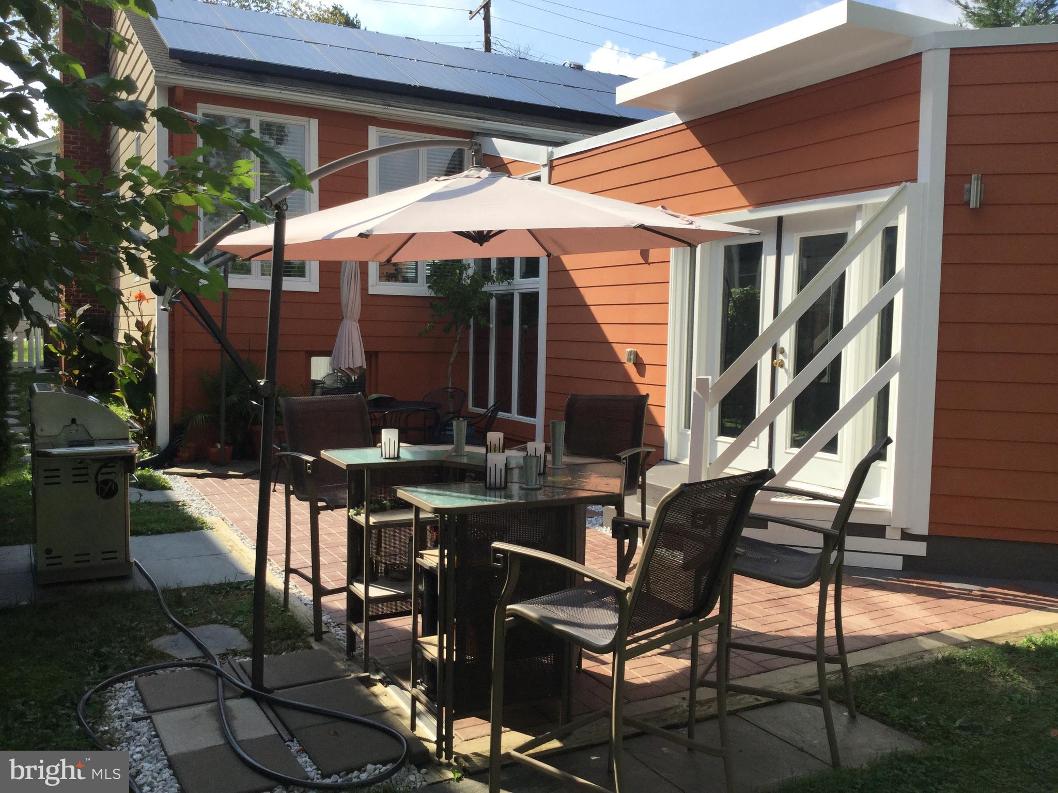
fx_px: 947
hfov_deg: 58.4
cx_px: 529
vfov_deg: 45.4
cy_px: 396
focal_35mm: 31
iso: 25
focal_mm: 3.3
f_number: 2.4
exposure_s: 1/916
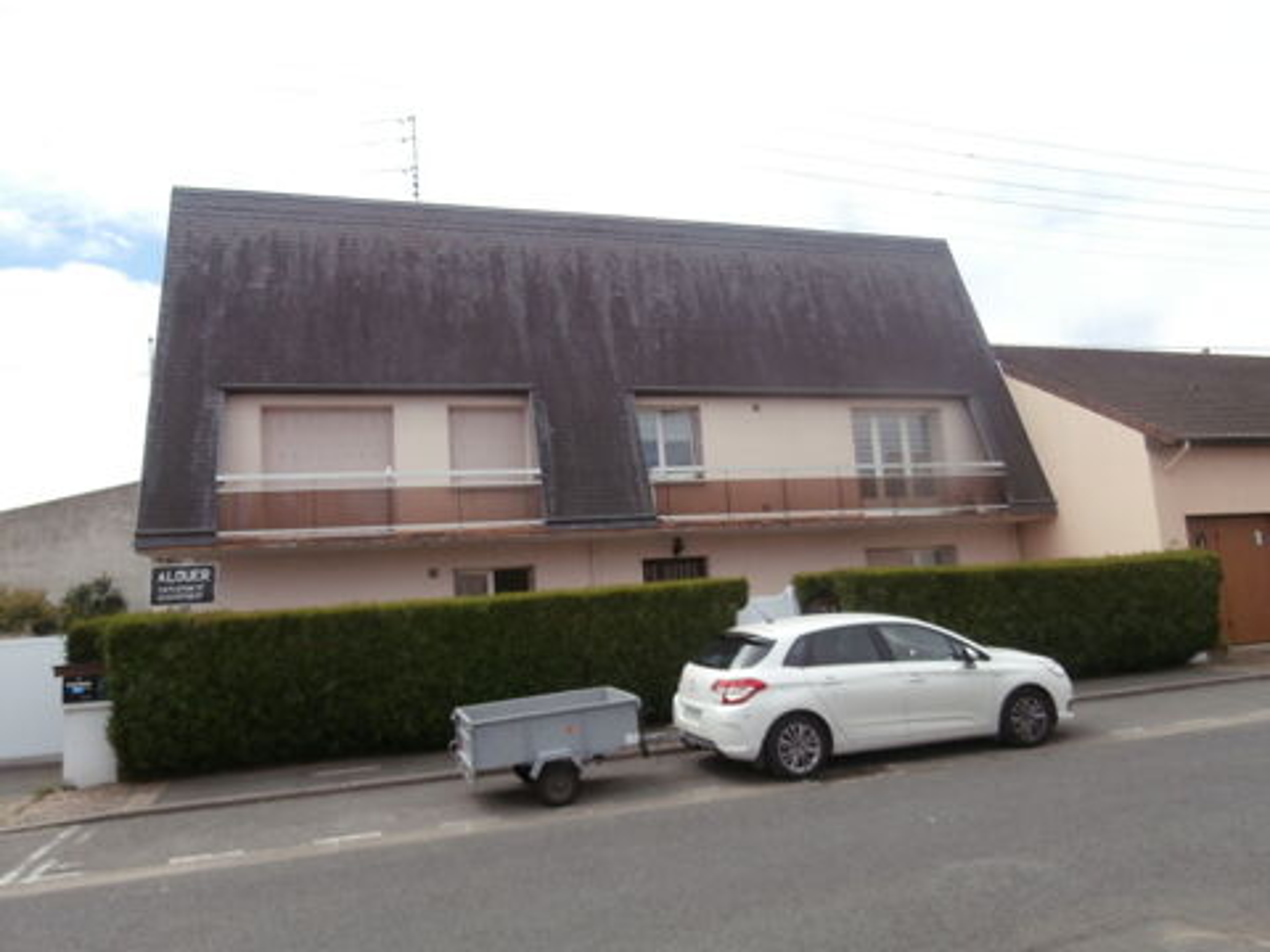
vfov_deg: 56.8
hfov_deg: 71.6
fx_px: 881
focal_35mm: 24
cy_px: 476
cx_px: 635
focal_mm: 4.2
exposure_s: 1/800
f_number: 3
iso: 100
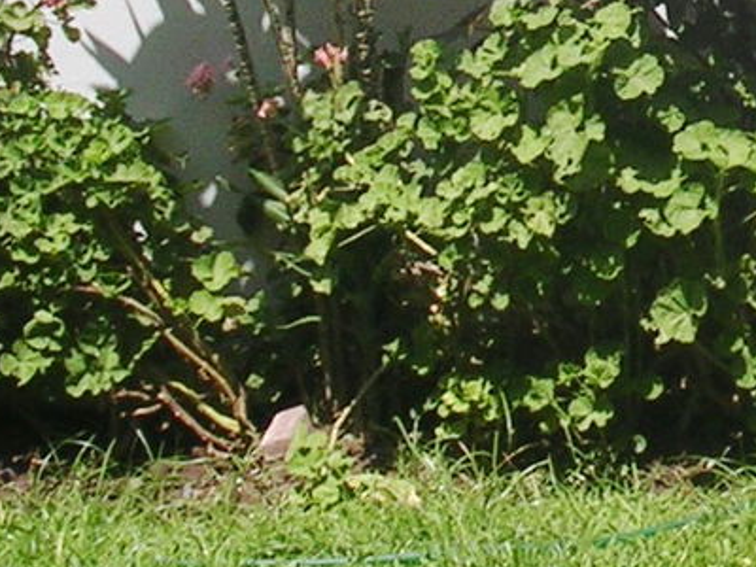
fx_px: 3582
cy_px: -200
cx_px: 1062
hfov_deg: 11.6
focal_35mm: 164
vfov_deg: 8.9
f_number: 5.8
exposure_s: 1/279
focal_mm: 6.2
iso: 50
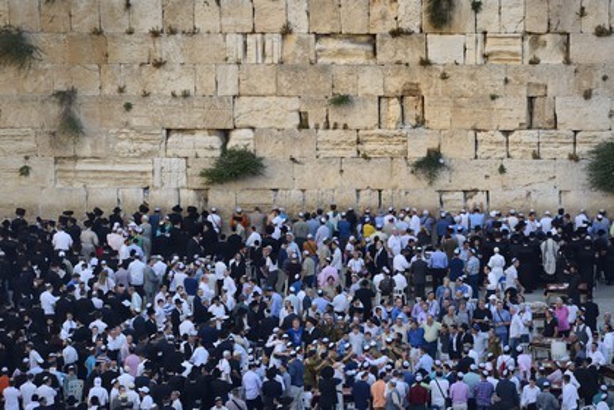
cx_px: 307
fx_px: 3411
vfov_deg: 6.9
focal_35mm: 200
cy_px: 205
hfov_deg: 10.3
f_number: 5.6
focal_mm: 200
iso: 800
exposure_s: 1/100
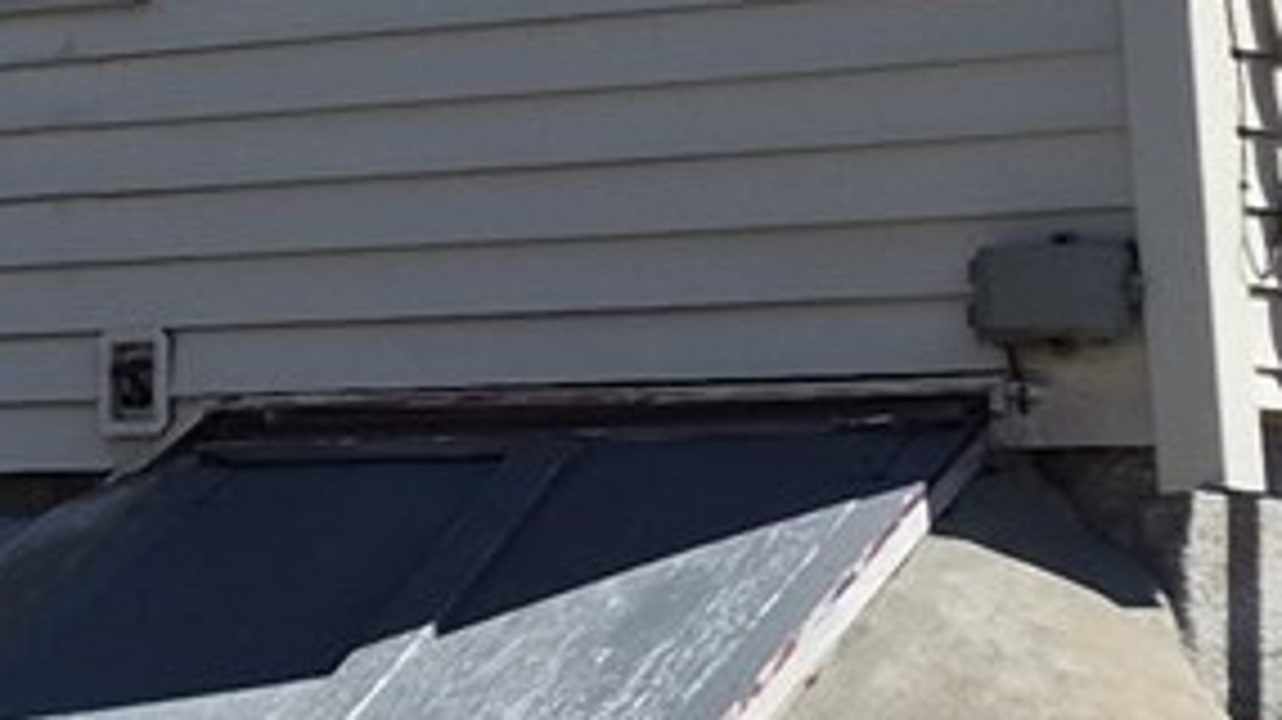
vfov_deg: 6.7
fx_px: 6116
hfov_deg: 10.6
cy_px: -202
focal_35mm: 180
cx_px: -1561
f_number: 1.8
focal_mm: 5.4
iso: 25
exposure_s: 1/2064
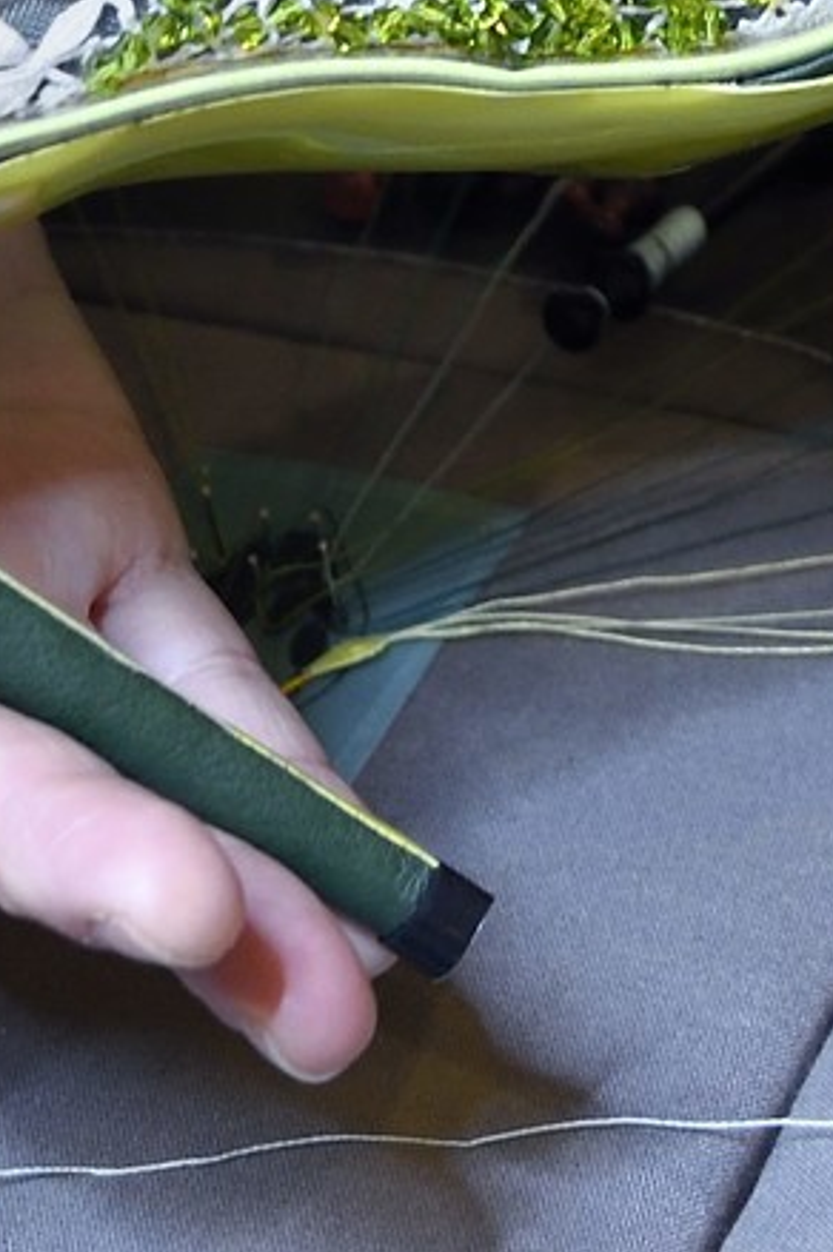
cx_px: 599
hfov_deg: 6.3
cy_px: -1707
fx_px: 7613
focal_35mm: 219
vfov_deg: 8.6
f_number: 5.6
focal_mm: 40
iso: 800
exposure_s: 1/15
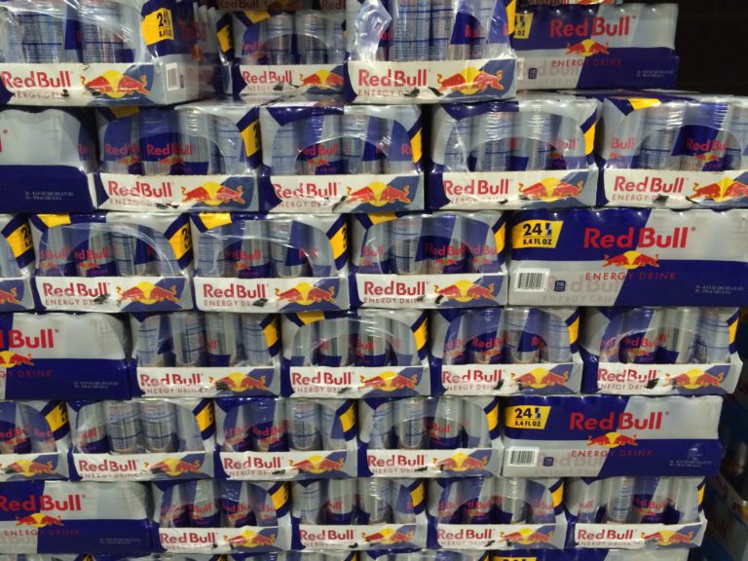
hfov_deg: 61.7
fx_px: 627
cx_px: 374
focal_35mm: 29
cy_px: 280
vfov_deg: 48.2
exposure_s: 1/30
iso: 160
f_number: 2.2
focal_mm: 4.15
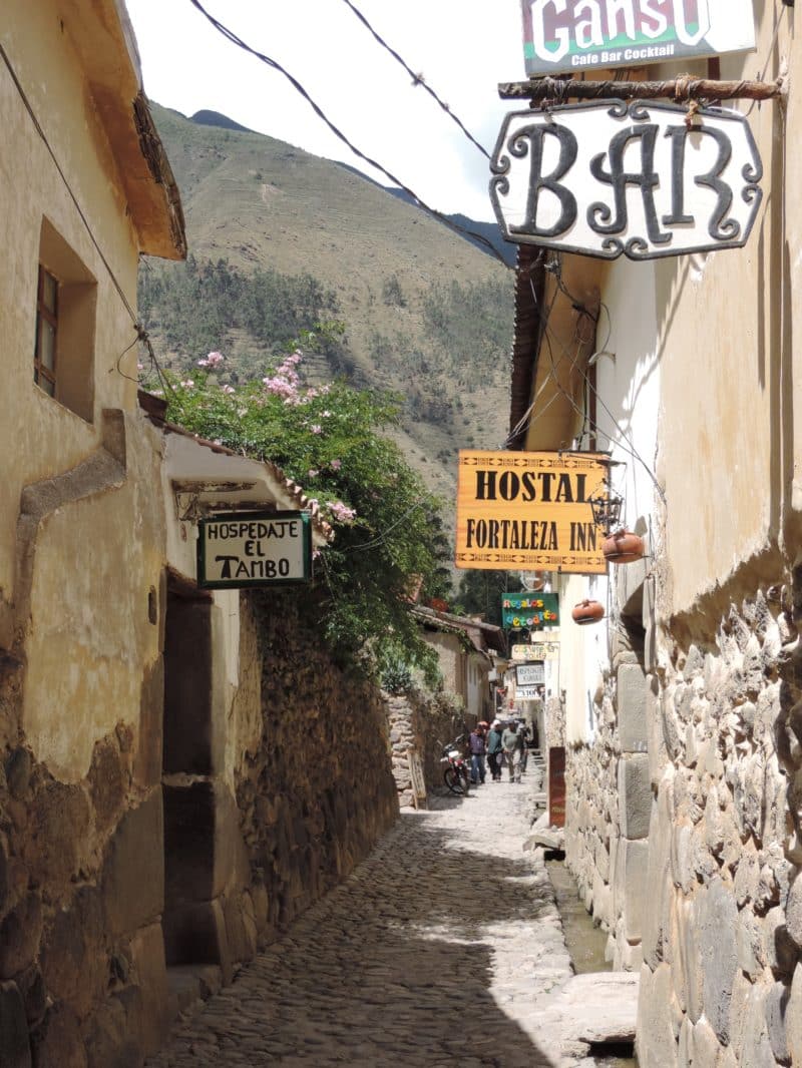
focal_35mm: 50
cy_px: 534
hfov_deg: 29.1
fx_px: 1544
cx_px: 401
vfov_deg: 38.2
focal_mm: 8.9
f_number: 3.6
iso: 80
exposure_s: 1/500
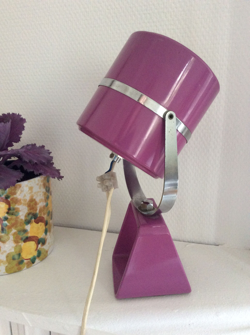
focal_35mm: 32
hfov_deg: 44.1
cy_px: 168
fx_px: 309
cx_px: 125
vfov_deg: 56.9
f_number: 2.4
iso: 200
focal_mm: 3.3
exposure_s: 1/25
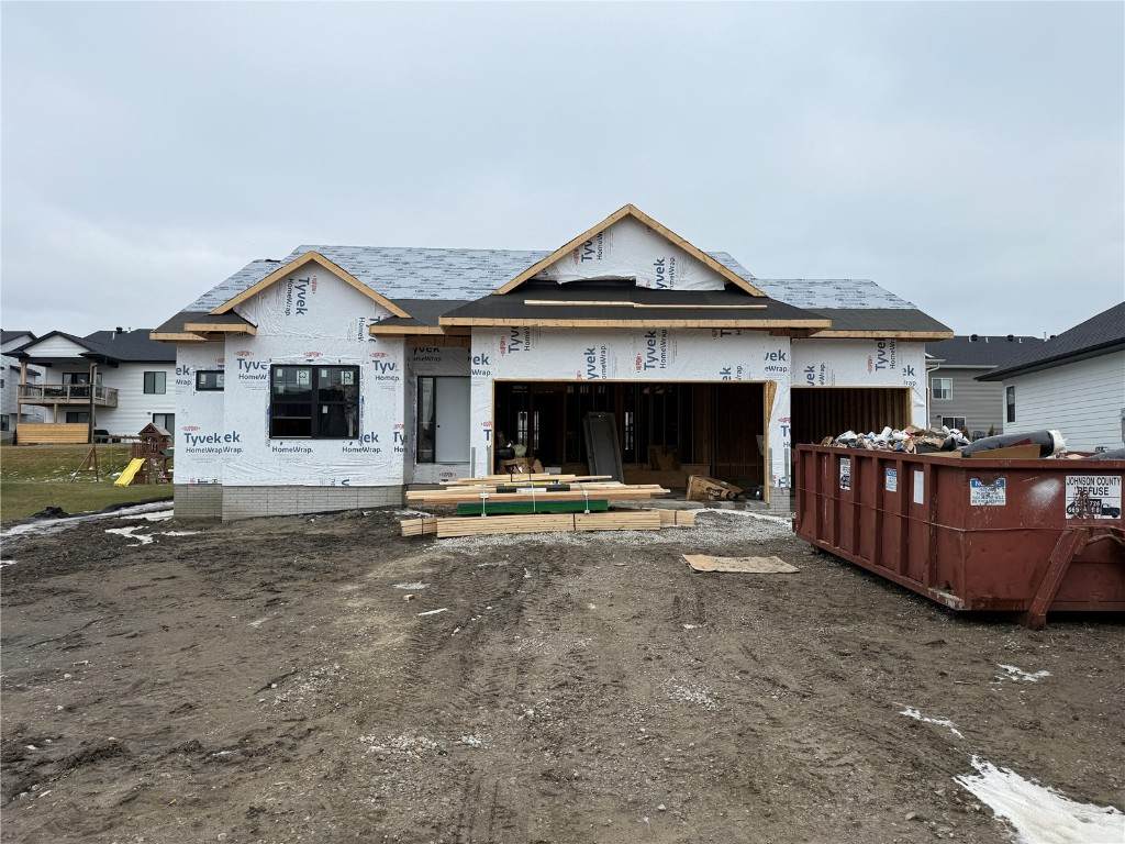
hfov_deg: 71.6
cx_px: 562
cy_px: 422
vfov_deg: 56.8
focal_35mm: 24
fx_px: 780
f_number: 1.78
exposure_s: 1/2801
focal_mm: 6.76
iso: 80
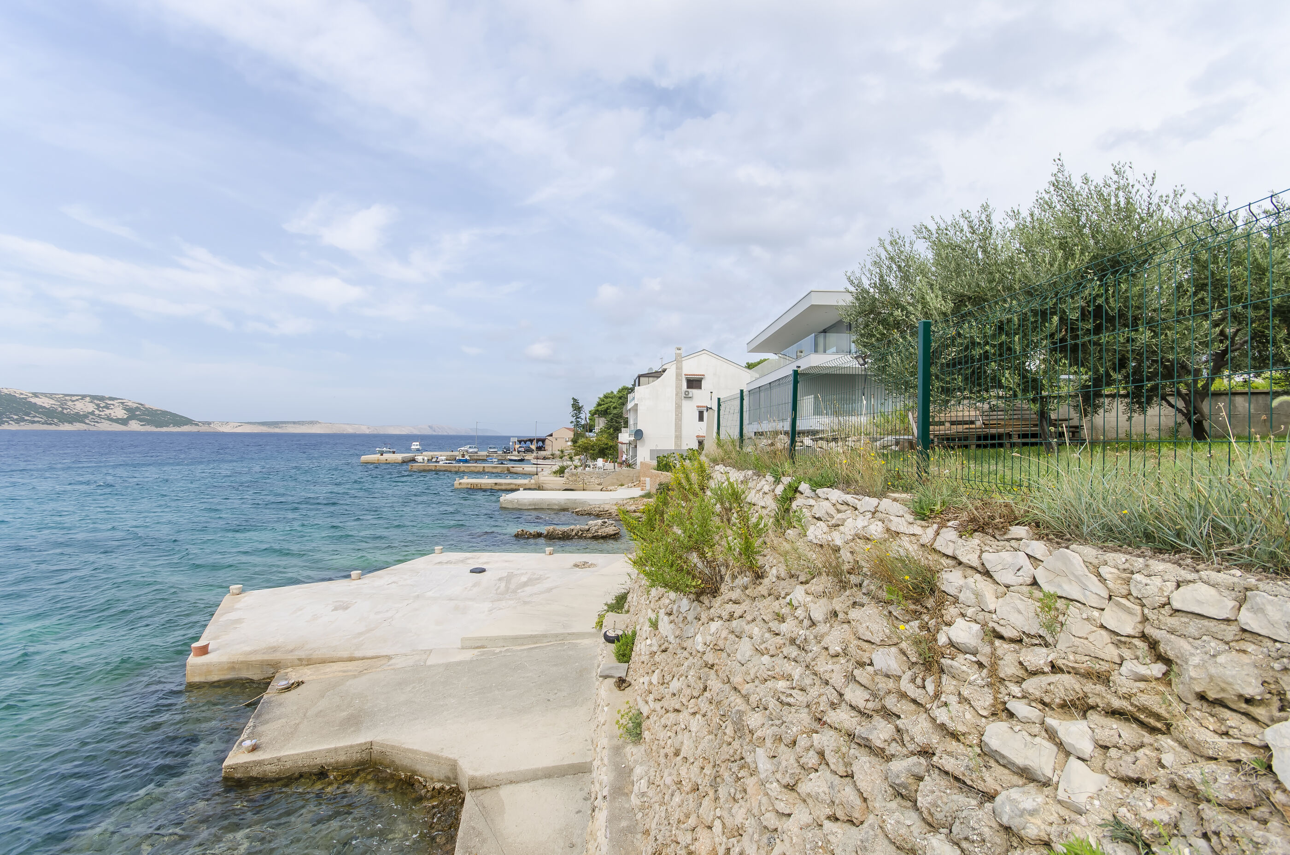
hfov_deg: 100.5
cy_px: 428
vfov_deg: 77.1
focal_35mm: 15
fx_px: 536
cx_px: 645
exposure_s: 1/250
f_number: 8
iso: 100
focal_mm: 10
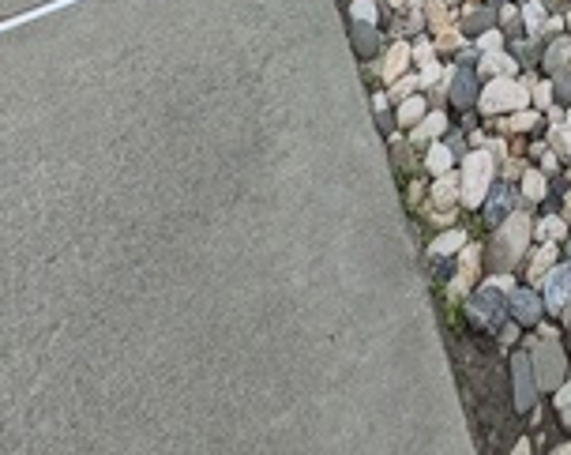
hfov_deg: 30.2
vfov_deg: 15.6
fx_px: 911
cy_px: -613
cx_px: 669
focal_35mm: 54
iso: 54
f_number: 2.2
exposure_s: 1/875
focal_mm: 1.85
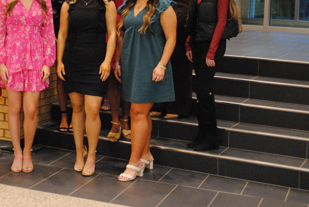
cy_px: 37
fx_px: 645
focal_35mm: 75
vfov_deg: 18.0
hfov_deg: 26.6
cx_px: 76
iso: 1600
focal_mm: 30
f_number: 4.5
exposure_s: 1/30
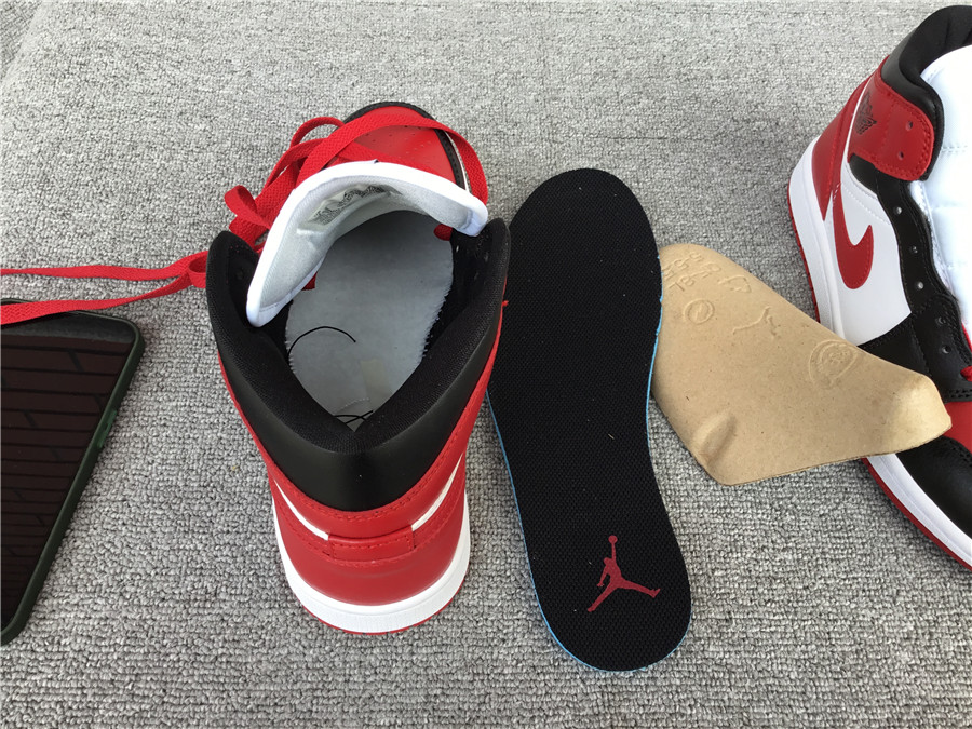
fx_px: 870
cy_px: 364
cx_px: 486
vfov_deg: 45.4
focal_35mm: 31
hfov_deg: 58.4
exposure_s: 1/120
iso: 25
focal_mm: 3.3
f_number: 2.4
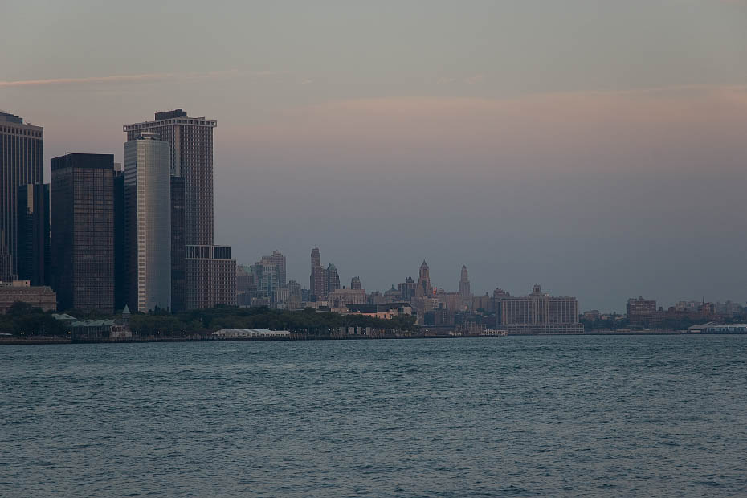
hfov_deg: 19.5
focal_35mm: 105
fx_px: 2179
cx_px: 374
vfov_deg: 13.0
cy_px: 249
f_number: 5.6
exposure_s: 1/125
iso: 200
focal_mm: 70
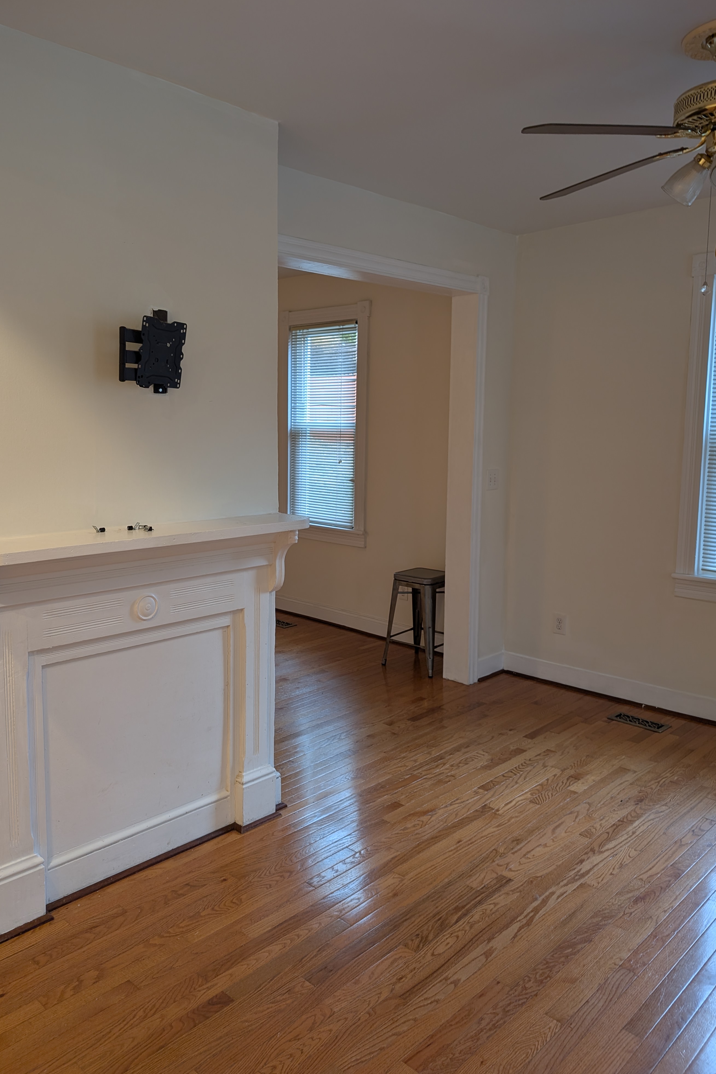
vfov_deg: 69.4
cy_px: 520
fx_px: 776
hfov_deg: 49.5
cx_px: 324
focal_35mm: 26
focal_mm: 6.9
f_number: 1.68
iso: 40
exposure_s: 1/30
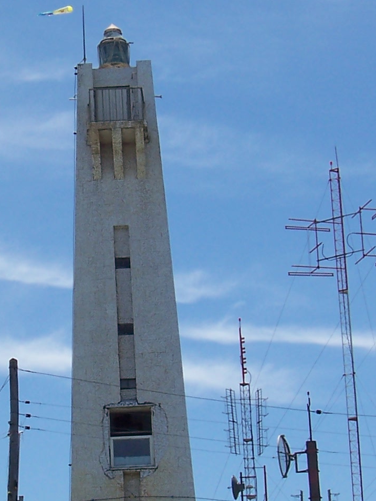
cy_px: 257
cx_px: 81
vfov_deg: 15.4
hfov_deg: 11.5
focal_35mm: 128
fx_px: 1853
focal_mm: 8.6
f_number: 6.7
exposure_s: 1/750
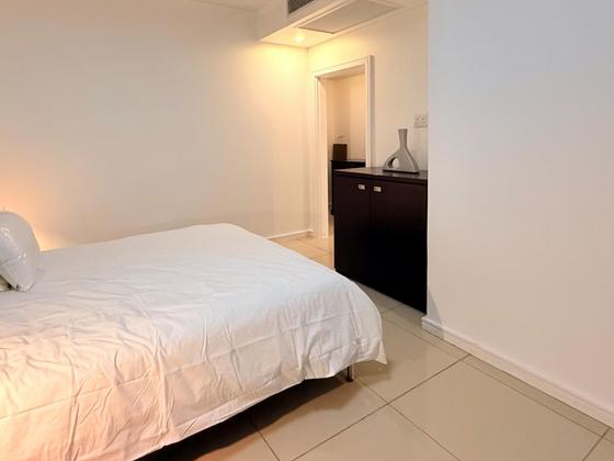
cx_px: 272
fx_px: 355
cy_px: 156
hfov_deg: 81.4
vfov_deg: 64.4
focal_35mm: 20
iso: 500
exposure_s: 1/50
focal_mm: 2.22
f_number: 2.2
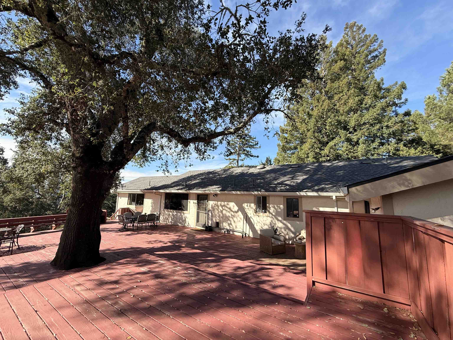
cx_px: 226
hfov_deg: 102.1
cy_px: 170
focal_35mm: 14
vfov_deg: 85.7
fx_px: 183
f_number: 2.2
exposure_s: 1/1017
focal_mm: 2.22
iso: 50
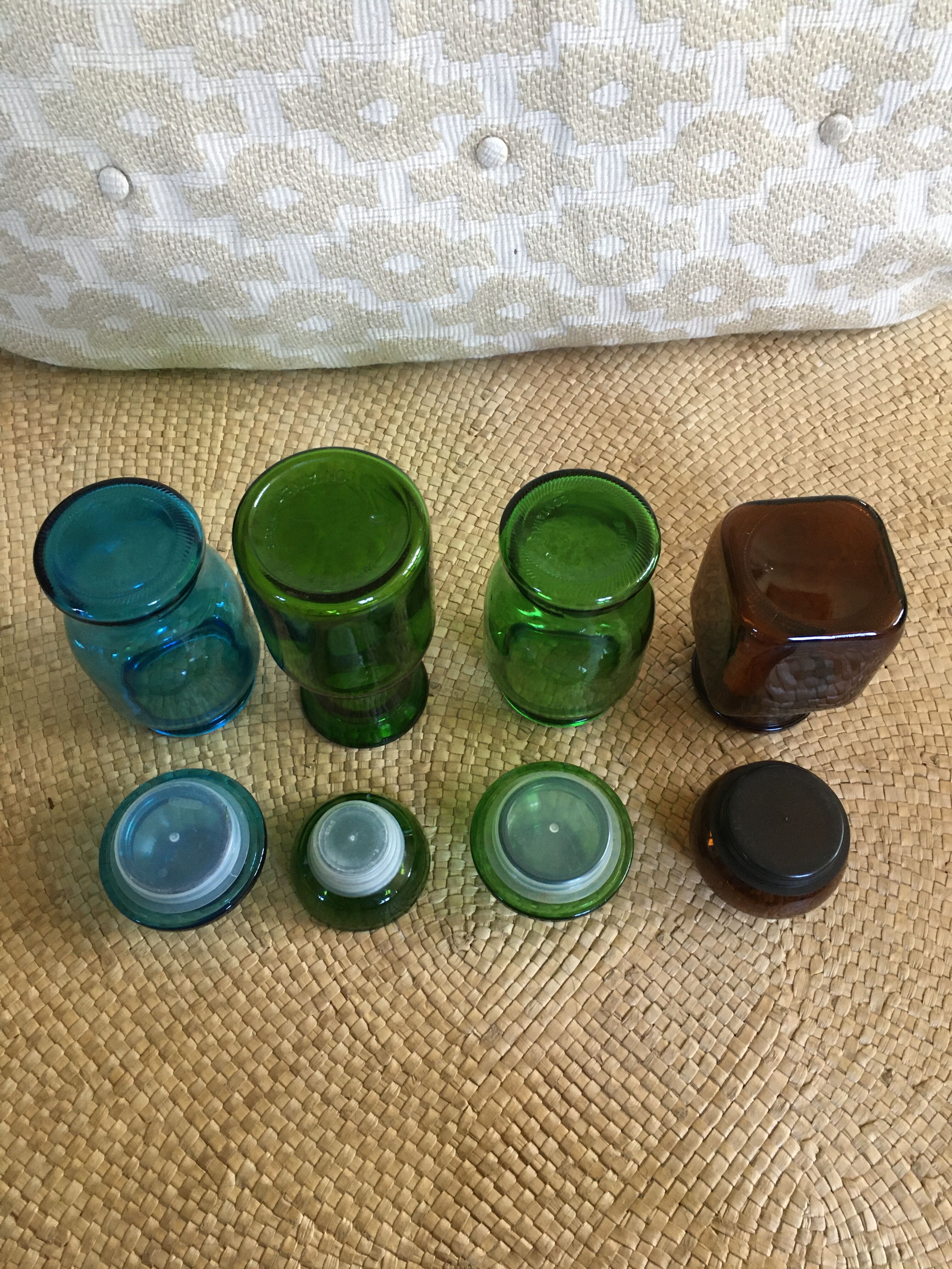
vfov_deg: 61.7
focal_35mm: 29
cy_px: 634
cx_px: 476
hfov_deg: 48.2
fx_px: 1063
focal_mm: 4.15
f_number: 2.2
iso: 160
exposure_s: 1/33
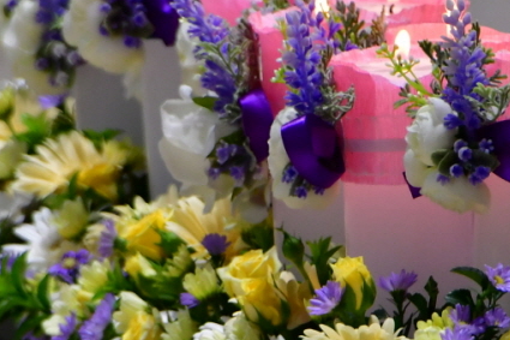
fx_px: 20235
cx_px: 238
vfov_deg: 1.0
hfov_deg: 1.4
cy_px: 161
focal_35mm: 1429
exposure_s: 1/125
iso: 560
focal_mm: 270
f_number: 6.3
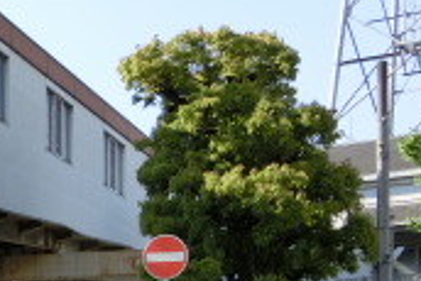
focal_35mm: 112
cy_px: 315
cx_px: -267
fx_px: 1311
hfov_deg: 16.2
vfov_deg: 12.0
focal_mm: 5.2
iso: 80
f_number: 3.7
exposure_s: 1/400
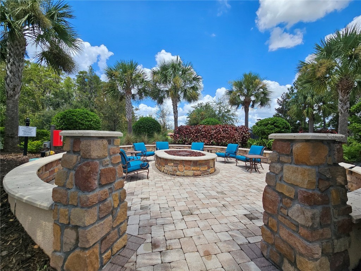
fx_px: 136
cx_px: 180
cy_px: 136
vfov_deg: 89.9
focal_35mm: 13
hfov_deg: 106.2
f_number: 2.2
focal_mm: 2.2
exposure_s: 1/1513
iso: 50
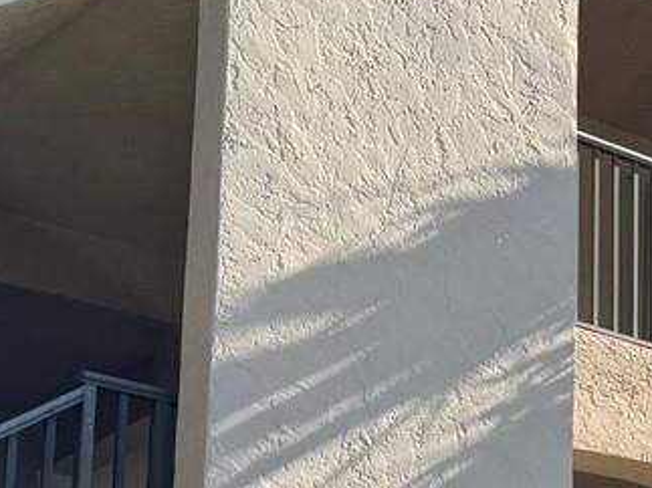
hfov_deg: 14.6
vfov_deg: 11.8
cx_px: 1155
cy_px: 764
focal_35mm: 119
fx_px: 2241
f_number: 1.78
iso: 80
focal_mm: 6.76
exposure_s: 1/2331
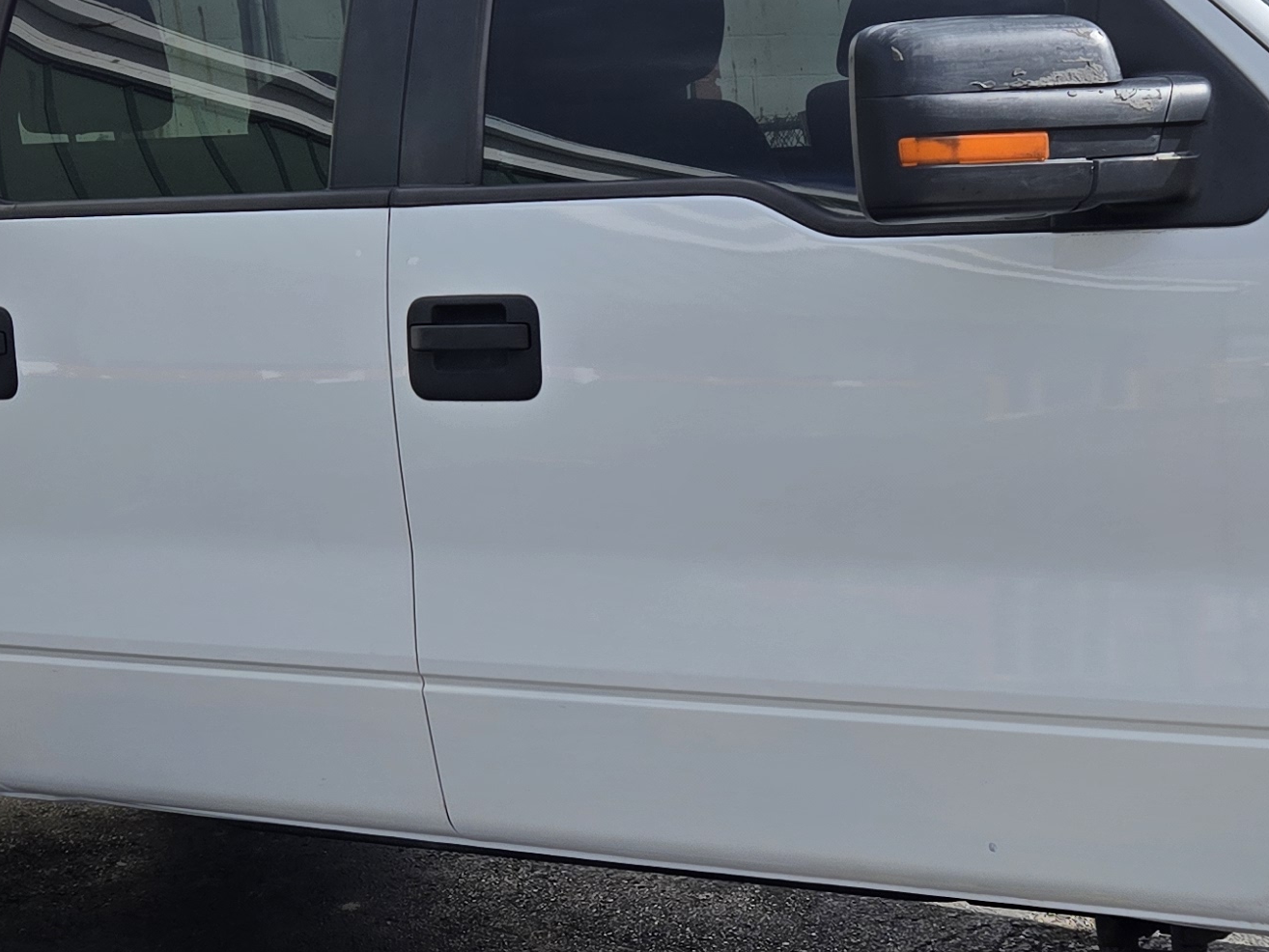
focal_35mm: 70
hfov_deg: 27.6
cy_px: 703
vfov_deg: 20.9
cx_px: 839
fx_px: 2567
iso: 25
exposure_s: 1/2614
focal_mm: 5.4
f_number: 1.8
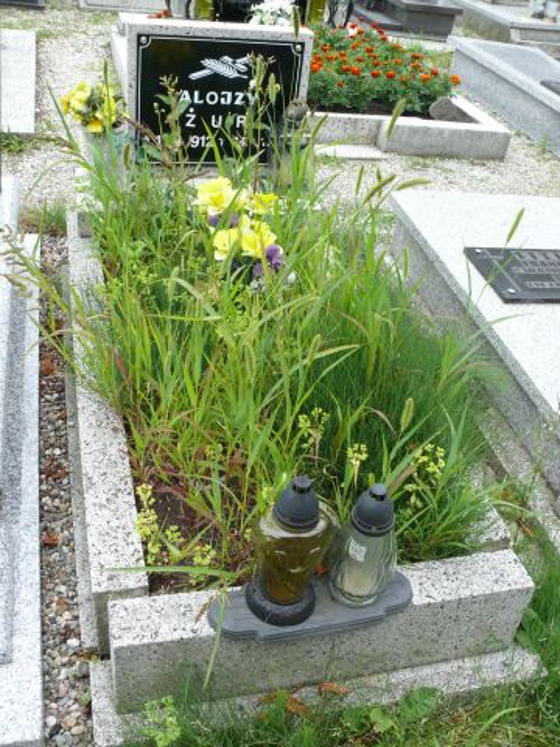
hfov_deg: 40.7
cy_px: 374
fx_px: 755
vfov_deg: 52.6
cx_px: 280
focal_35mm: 35
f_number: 4
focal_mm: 7.4
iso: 100
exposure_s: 1/100
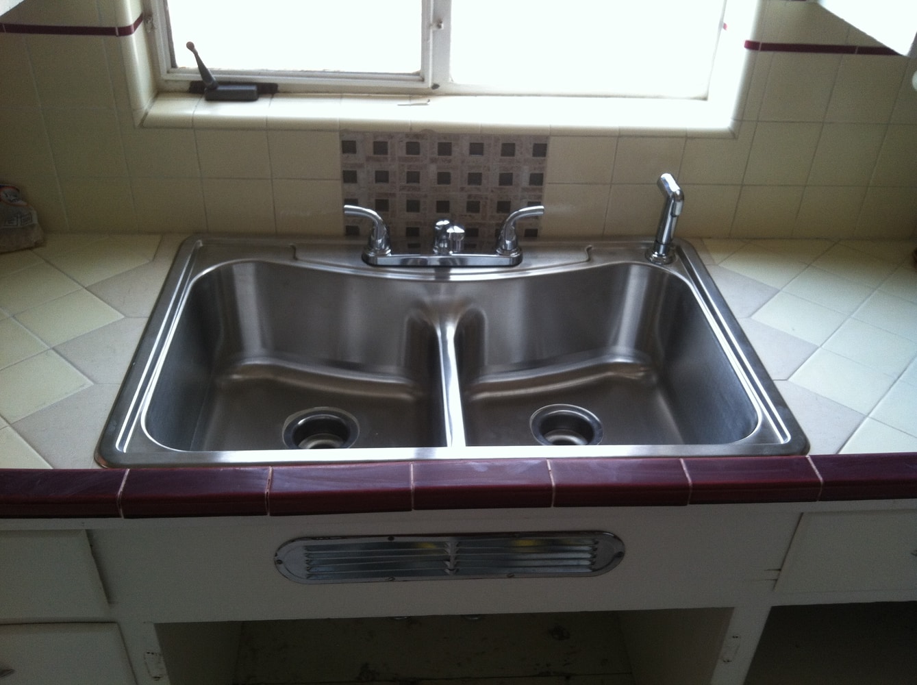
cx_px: 458
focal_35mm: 35
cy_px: 342
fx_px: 926
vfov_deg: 40.6
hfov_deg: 52.7
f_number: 2.8
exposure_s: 1/40
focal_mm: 3.85
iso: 100
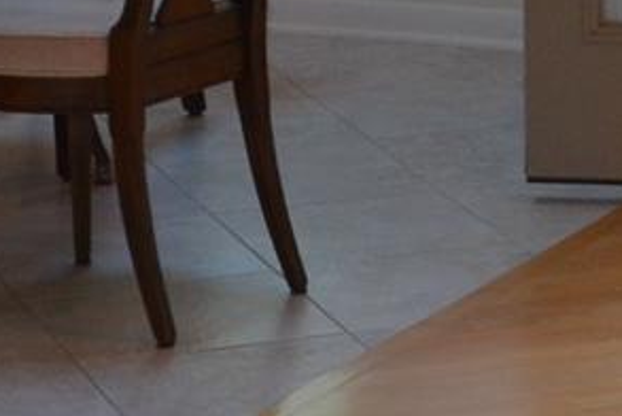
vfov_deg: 6.0
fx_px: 3796
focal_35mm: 219
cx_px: 1244
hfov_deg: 8.8
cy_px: -620
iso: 450
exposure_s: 1/60
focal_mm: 21
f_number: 3.8
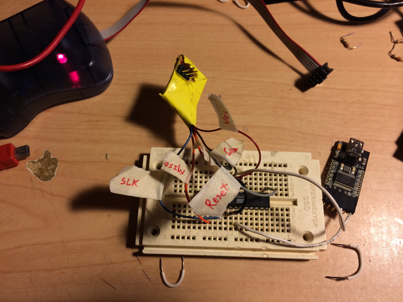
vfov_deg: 46.8
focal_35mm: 30
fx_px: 349
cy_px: 151
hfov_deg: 60.0
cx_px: 202
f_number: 2.2
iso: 32
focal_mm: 4.12
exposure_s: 1/30
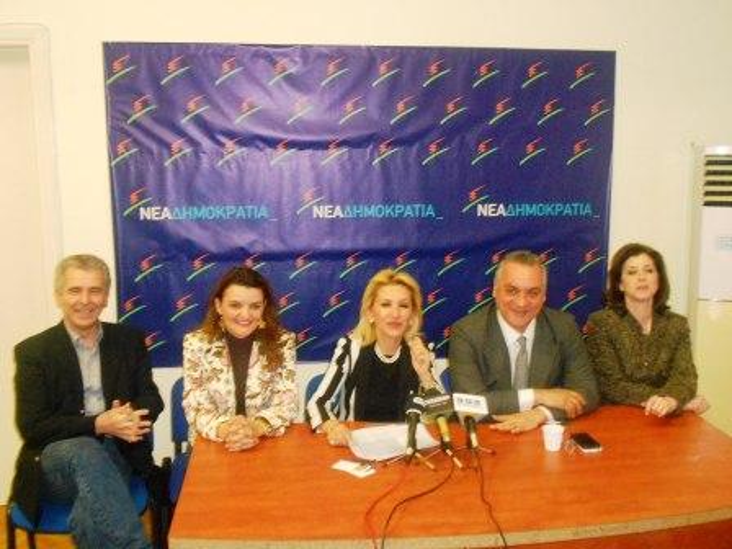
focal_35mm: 37
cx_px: 366
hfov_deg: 50.1
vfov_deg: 38.7
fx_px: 782
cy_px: 274
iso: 500
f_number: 3.9
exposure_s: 1/30
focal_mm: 6.9
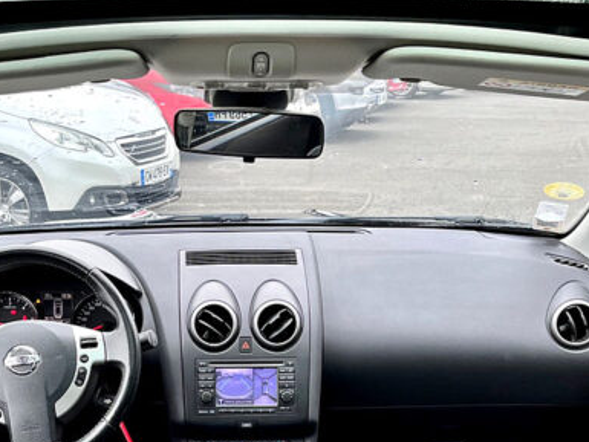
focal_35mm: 54
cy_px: 444
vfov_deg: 25.7
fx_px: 919
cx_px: 228
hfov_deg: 35.4
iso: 40
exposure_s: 1/169
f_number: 1.6
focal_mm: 5.1
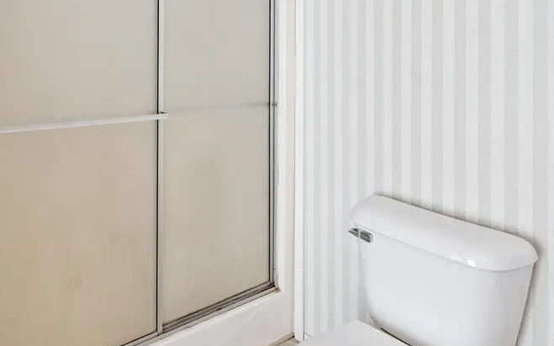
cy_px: 164
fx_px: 393
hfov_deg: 68.3
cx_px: 182
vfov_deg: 47.6
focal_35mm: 26
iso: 400
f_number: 8
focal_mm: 14
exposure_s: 1/50
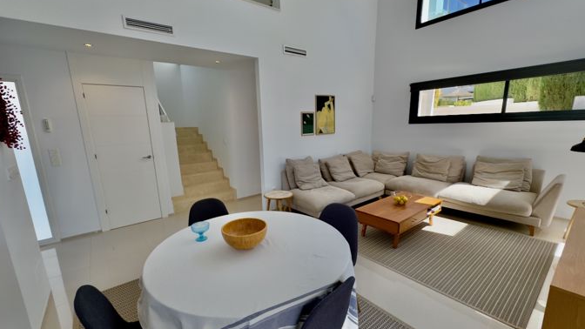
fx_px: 248
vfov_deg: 67.0
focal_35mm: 16
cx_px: 286
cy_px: 176
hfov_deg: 99.4
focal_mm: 2.22
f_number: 2.2
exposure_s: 1/223
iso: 40
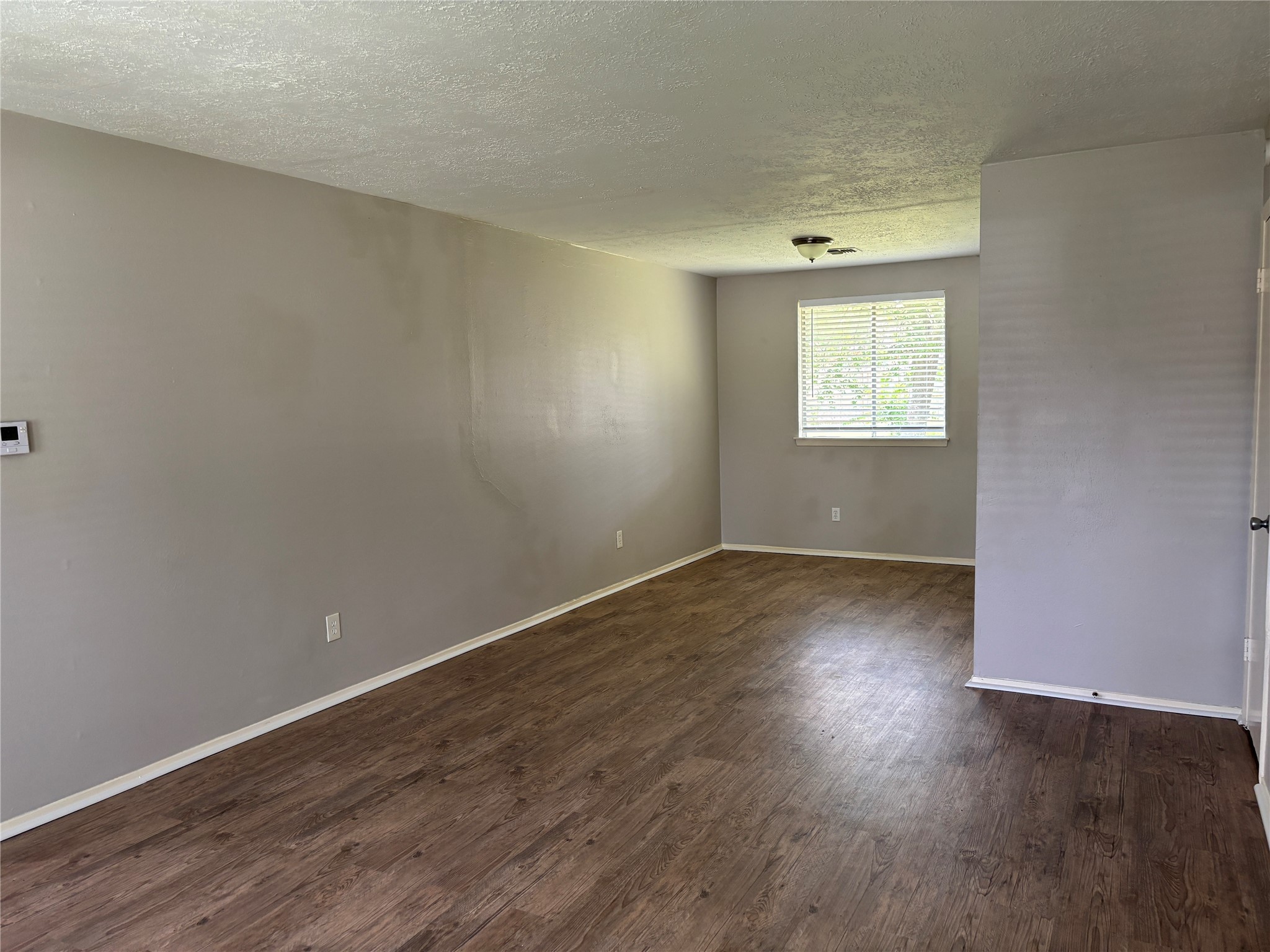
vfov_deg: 53.1
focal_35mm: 26
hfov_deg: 67.3
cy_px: 476
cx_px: 635
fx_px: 954
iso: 125
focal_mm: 5.96
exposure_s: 1/86
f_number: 1.6
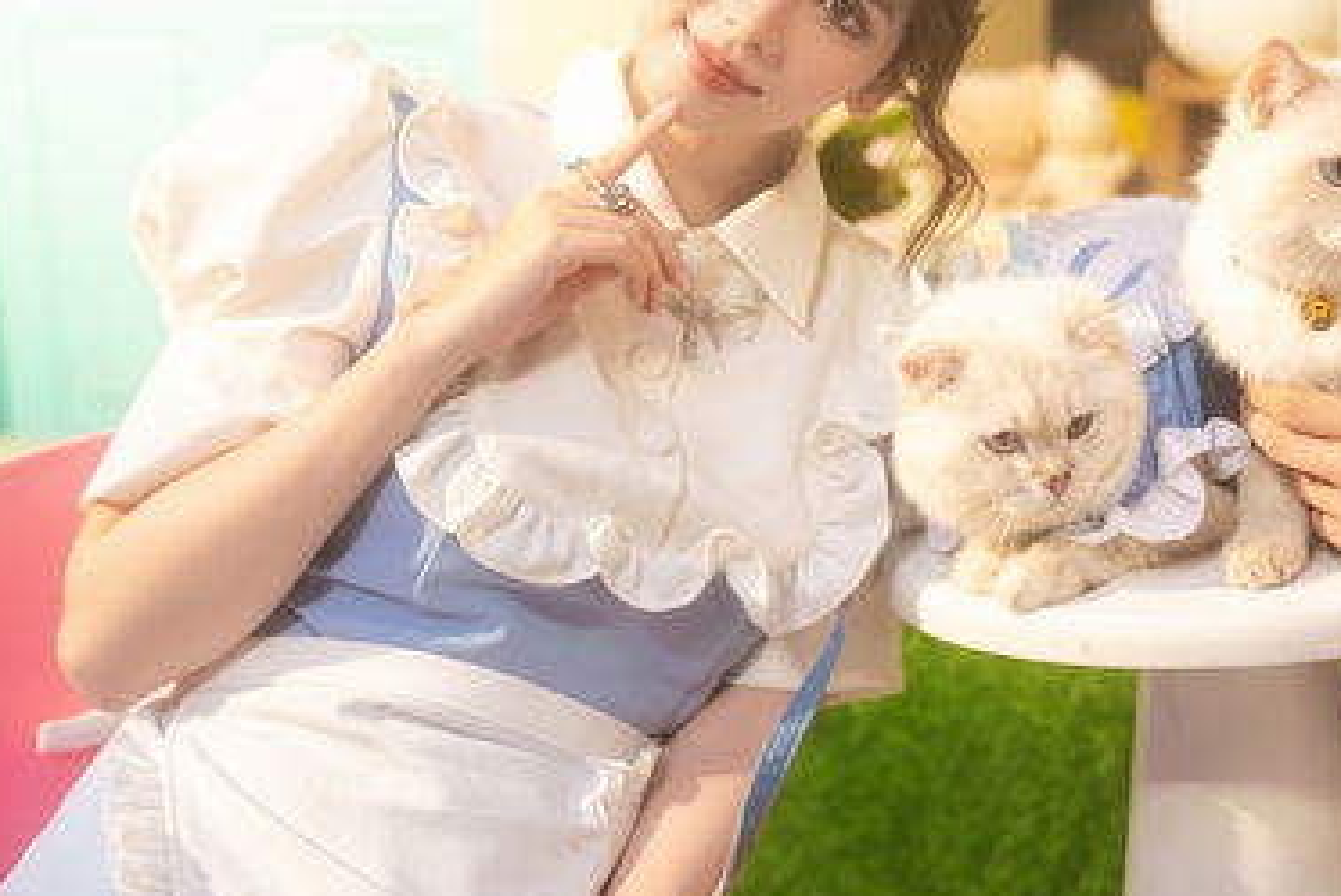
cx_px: 1237
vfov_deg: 15.5
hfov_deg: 22.5
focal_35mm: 88
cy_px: 272
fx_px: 3279
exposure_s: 1/160
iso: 320
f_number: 2.8
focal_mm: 45
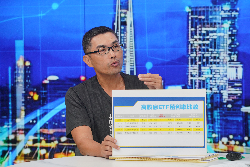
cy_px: 84
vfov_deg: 8.4
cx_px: 125
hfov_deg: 12.5
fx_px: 1139
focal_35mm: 164
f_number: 5.6
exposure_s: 1/250
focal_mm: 164
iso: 1600
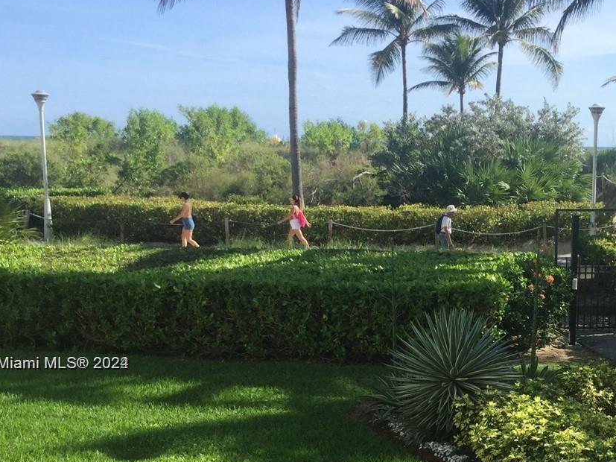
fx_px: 1068
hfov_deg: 31.4
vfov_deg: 24.1
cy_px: 364
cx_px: 486
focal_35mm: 60
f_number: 2.4
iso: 25
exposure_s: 1/905
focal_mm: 3.3
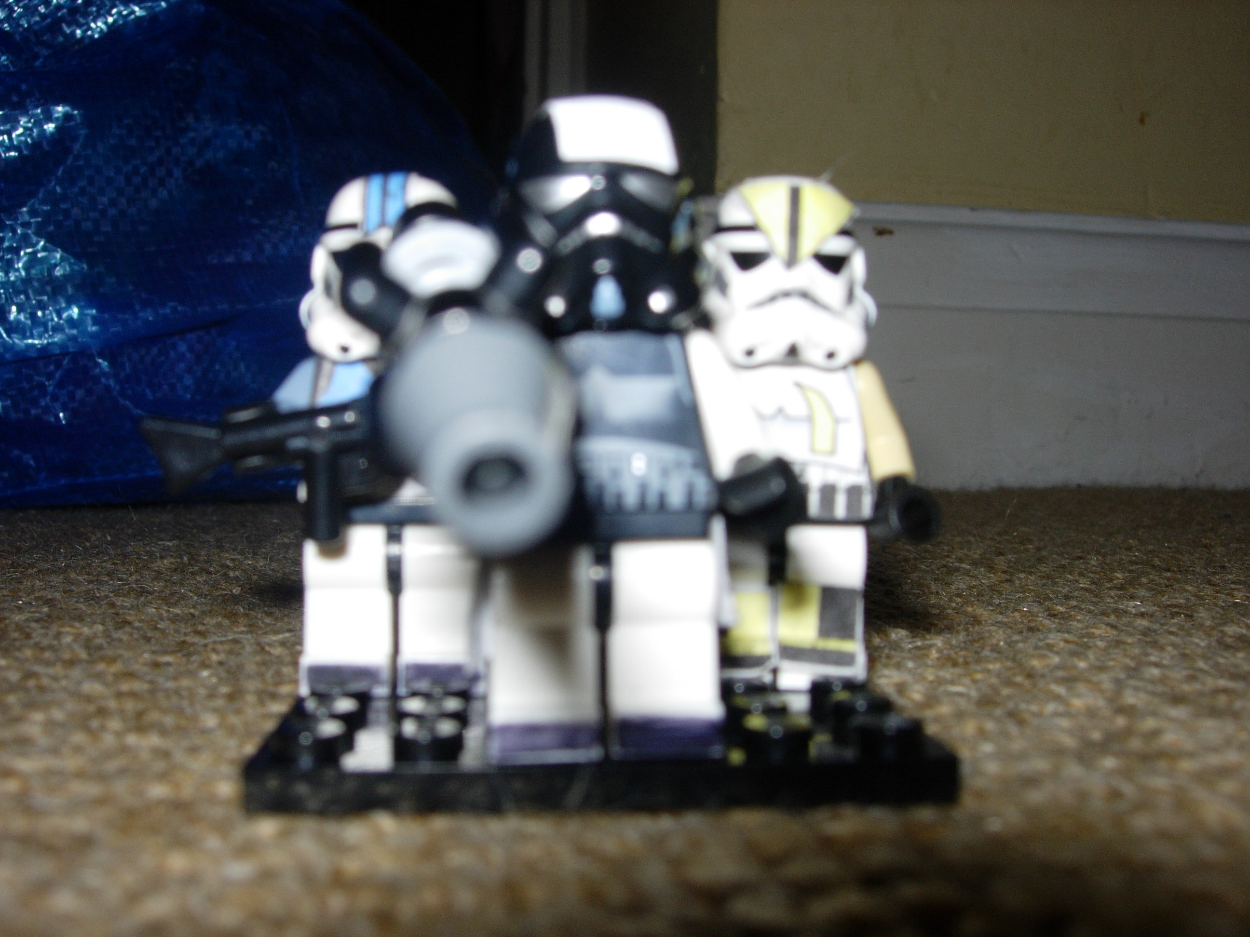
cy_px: 468
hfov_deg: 49.0
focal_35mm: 38
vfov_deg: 37.7
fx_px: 1372
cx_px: 625
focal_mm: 7.8
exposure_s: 1/64
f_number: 4.8
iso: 79
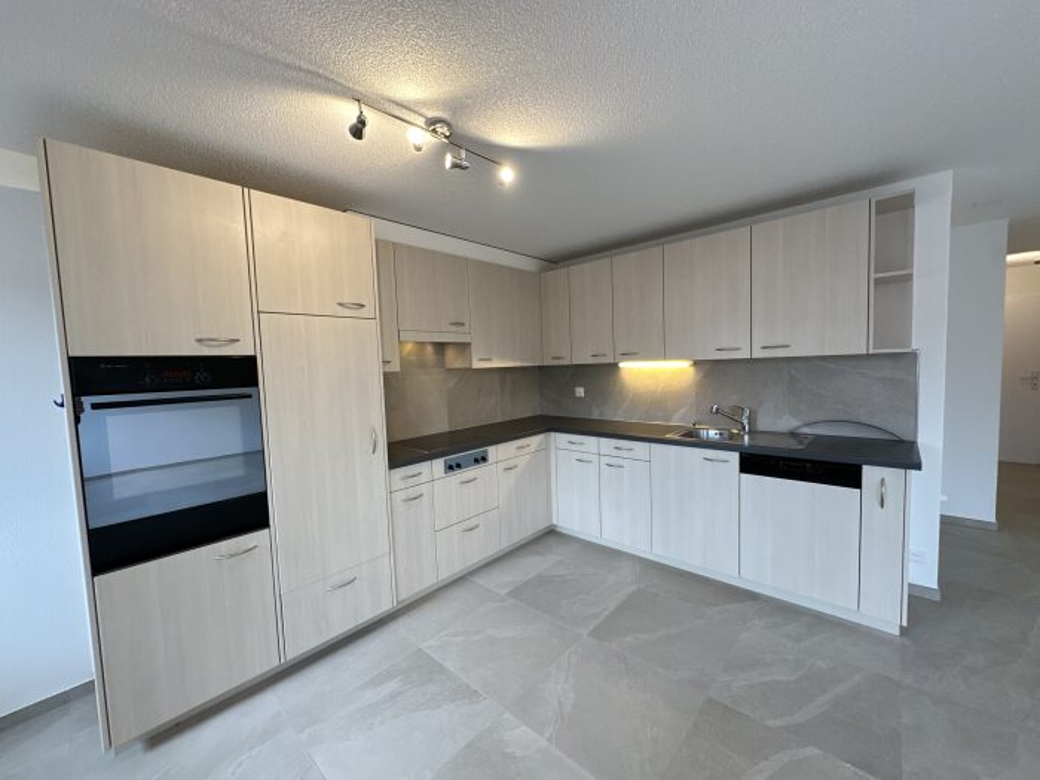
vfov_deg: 85.7
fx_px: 421
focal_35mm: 14
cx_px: 520
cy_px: 390
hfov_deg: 102.1
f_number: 2.2
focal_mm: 2.22
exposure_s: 1/100
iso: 160
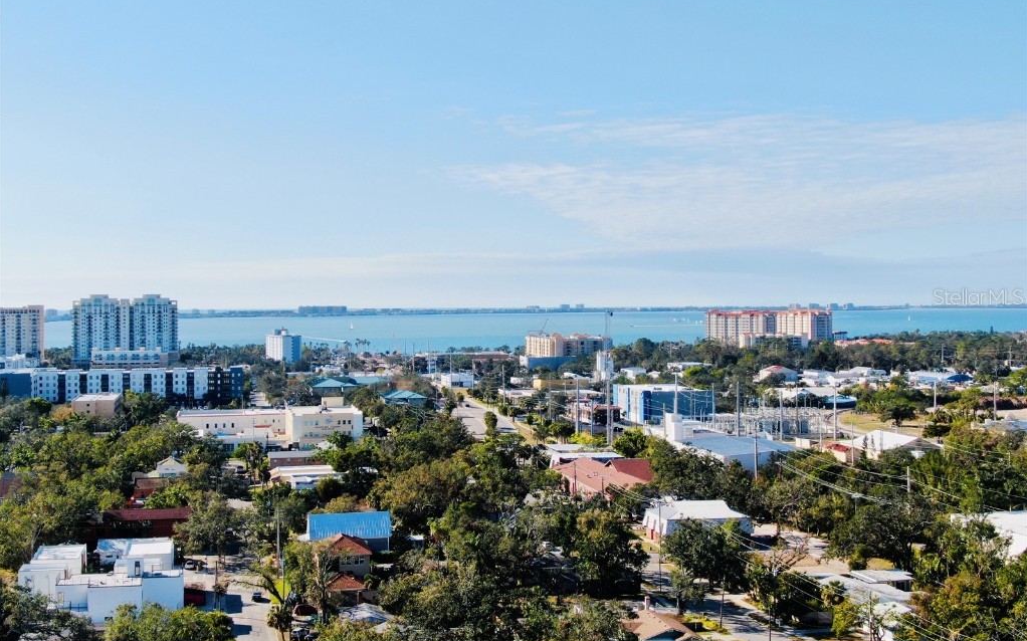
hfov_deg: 39.6
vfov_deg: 25.3
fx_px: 1427
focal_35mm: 51
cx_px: 514
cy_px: 296
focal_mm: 8.6
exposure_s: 1/1000
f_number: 3.8
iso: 100
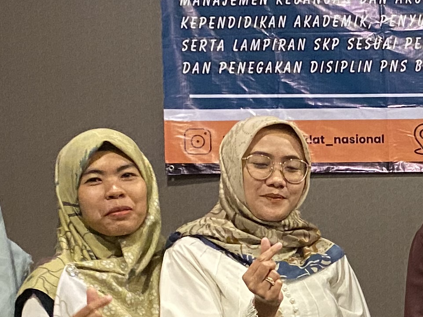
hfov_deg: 17.1
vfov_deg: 13.4
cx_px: 535
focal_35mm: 109
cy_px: 318
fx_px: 1332
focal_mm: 4.25
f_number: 1.8
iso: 500
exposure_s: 1/33
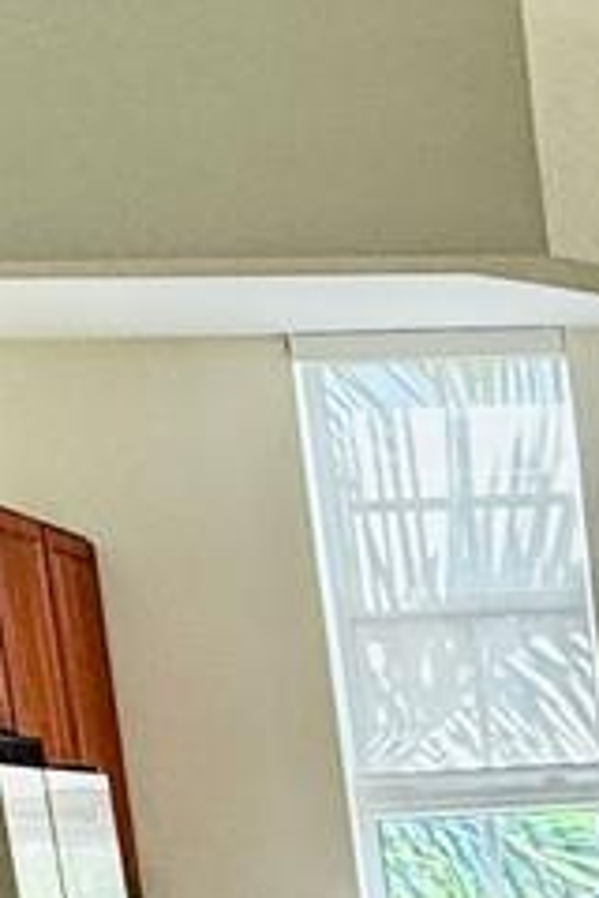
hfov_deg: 12.2
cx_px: 1254
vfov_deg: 18.5
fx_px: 2421
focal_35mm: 97
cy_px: 1366
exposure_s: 1/120
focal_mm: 2.22
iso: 64
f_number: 2.2
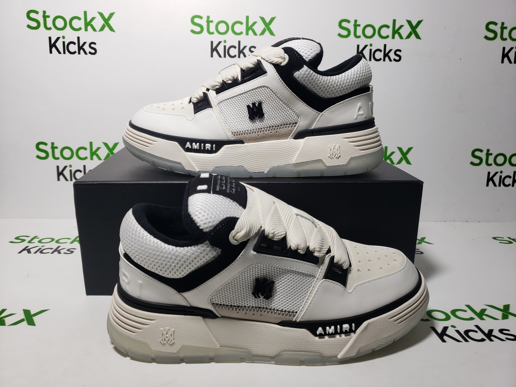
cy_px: 194
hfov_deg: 67.3
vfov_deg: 53.1
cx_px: 258
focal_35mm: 26
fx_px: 388
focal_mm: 4.3
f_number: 1.5
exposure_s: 1/479
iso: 50
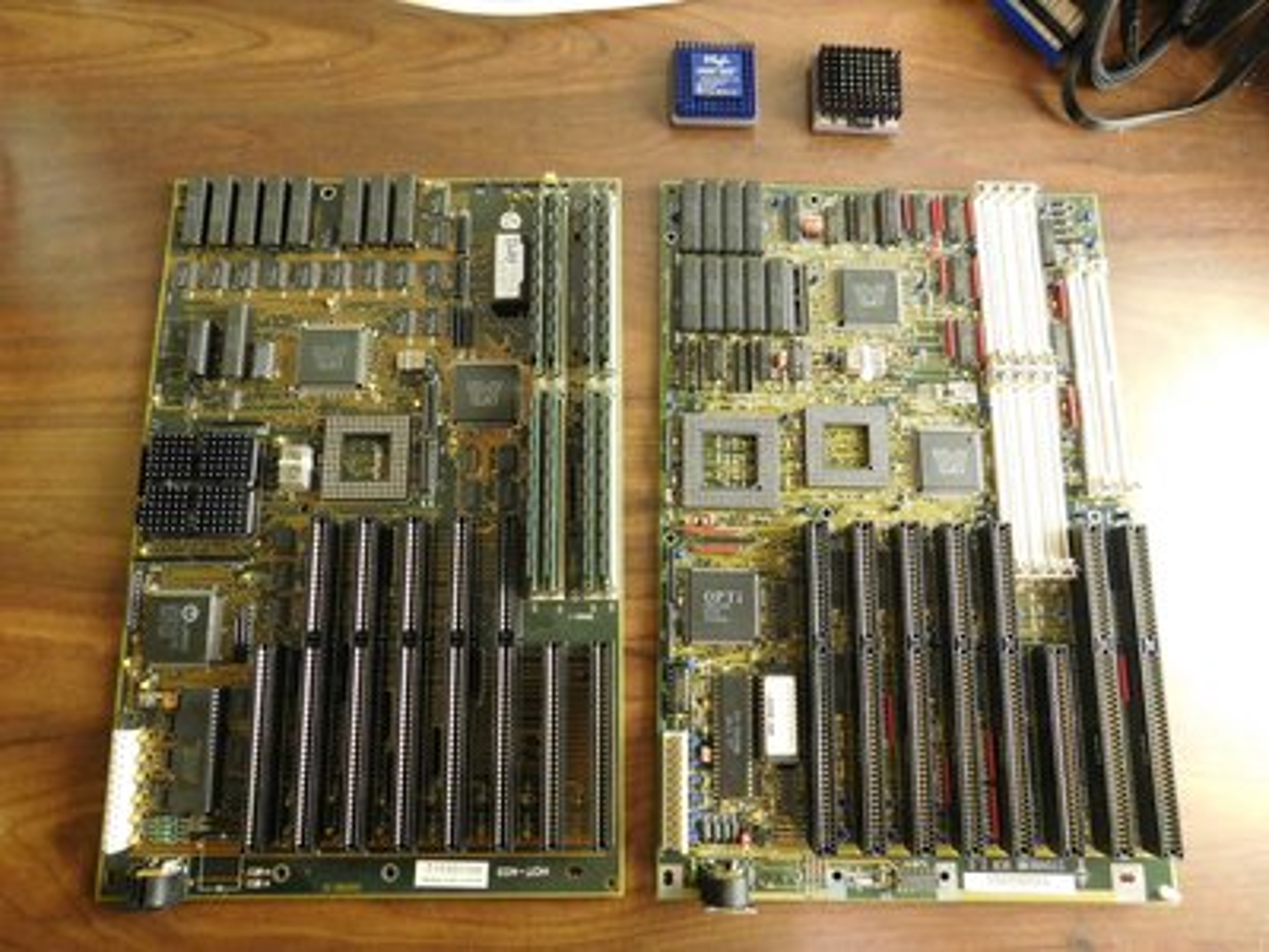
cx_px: 634
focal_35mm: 23
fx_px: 843
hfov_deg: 73.9
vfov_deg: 58.9
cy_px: 476
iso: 400
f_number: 3
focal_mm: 4
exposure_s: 1/30
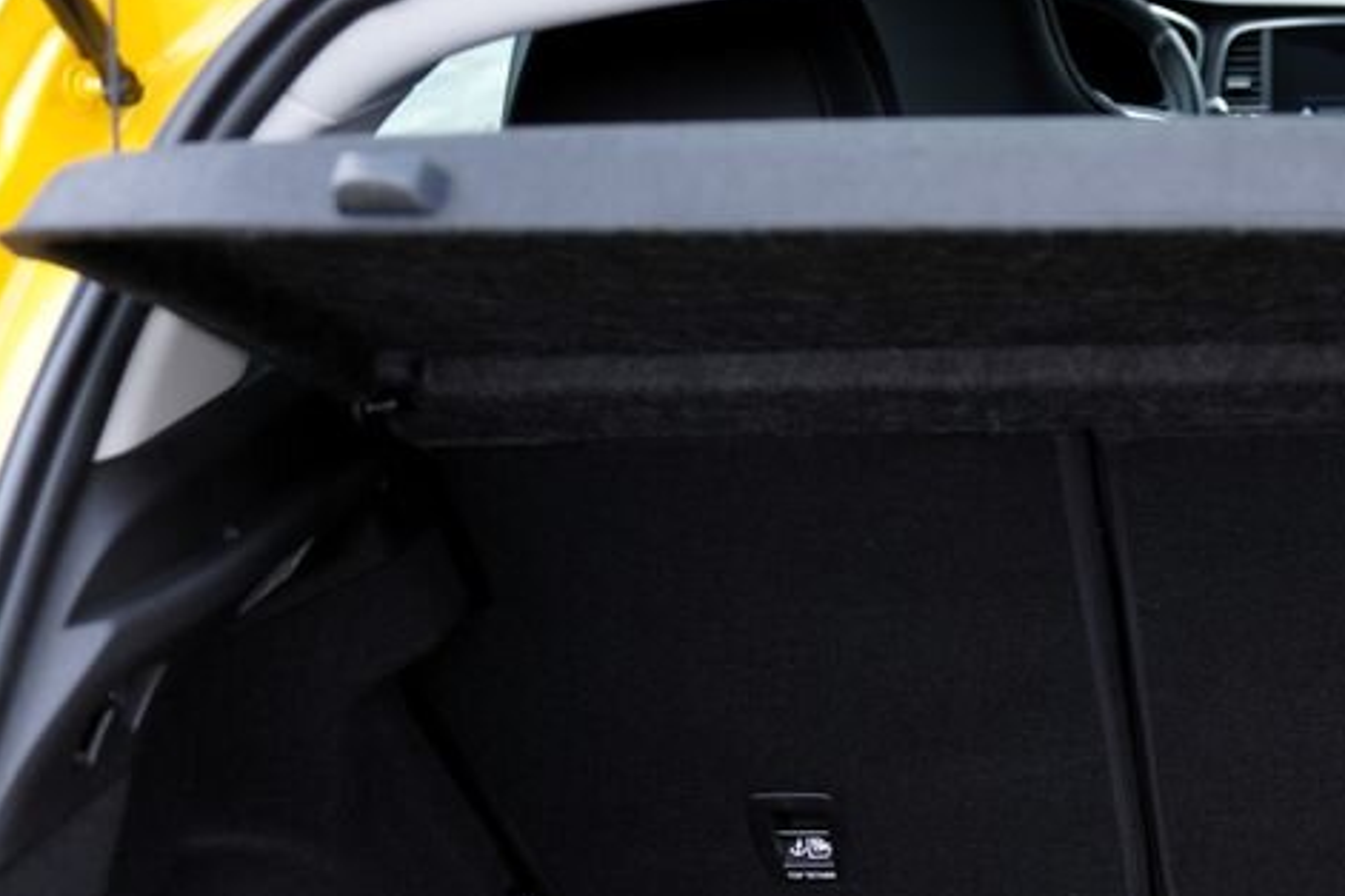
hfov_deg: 29.6
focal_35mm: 63
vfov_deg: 21.1
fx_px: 2354
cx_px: 1365
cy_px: 818
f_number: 2.8
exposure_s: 1/30
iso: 200
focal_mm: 29
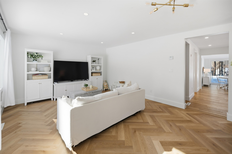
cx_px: 116
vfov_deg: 81.2
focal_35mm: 14
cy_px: 77
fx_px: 90
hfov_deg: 104.3
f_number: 4.5
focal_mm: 14
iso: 640
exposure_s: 1/1250
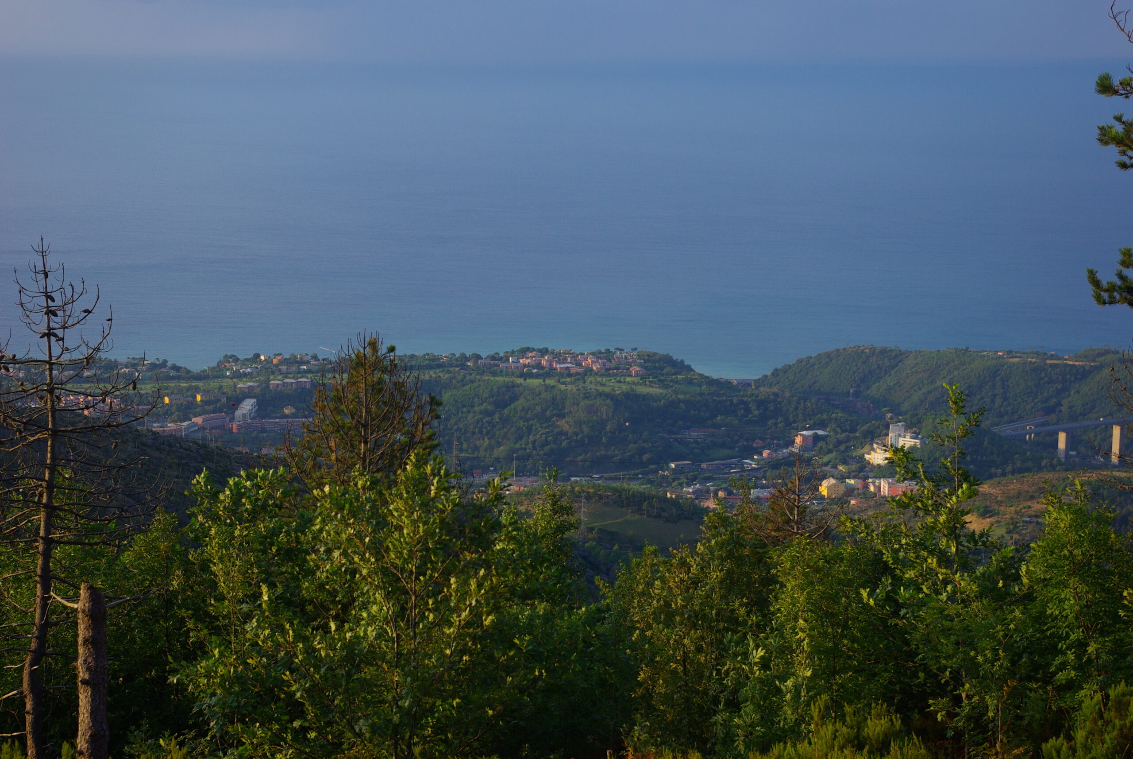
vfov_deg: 18.2
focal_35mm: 75
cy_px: 380
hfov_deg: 27.0
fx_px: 2363
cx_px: 566
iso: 100
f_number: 6.7
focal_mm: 50
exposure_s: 1/125
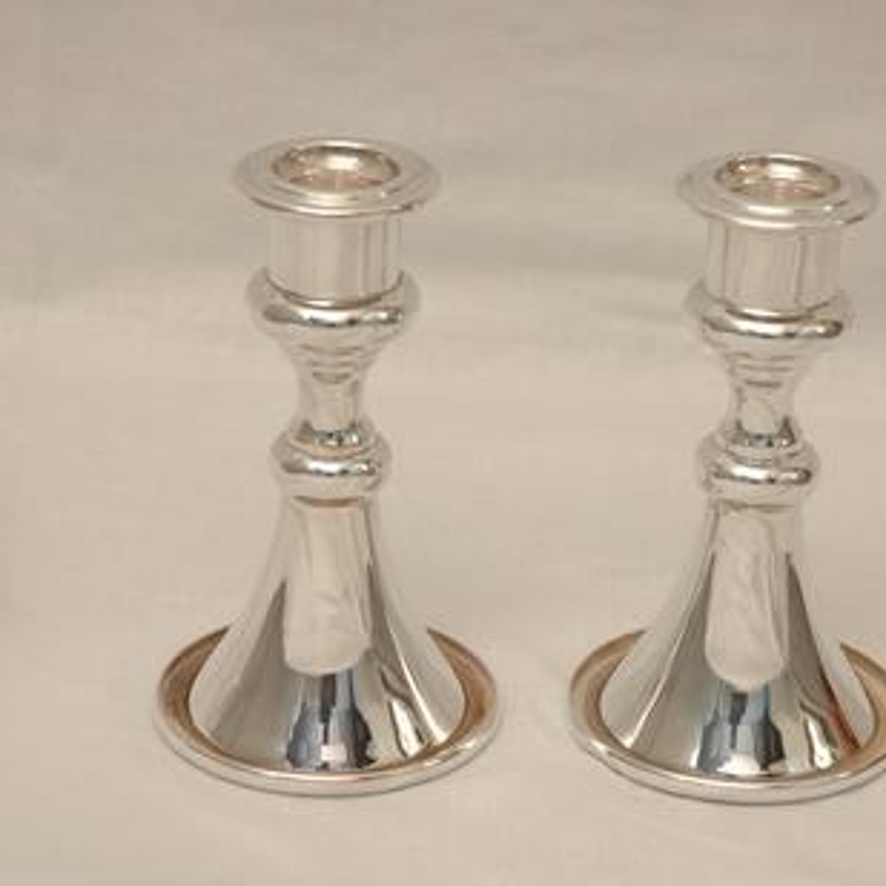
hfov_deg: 12.1
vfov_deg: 12.1
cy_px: 467
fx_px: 4170
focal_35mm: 144
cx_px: 525
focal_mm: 70
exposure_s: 1/125
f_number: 6.3
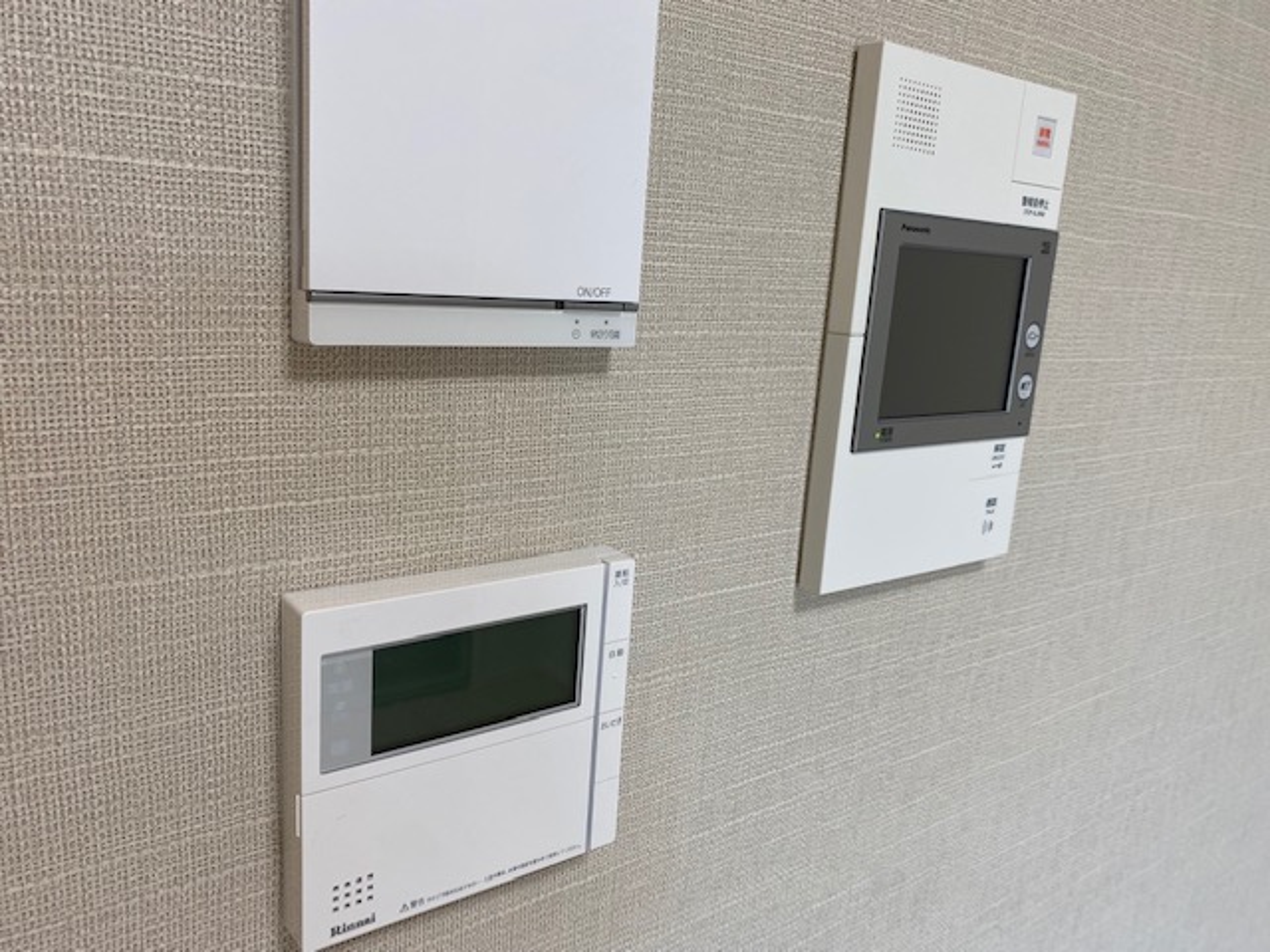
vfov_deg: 53.1
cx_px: 635
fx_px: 954
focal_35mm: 26
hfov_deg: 67.3
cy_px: 476
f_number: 1.8
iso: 64
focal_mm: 4.25
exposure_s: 1/100
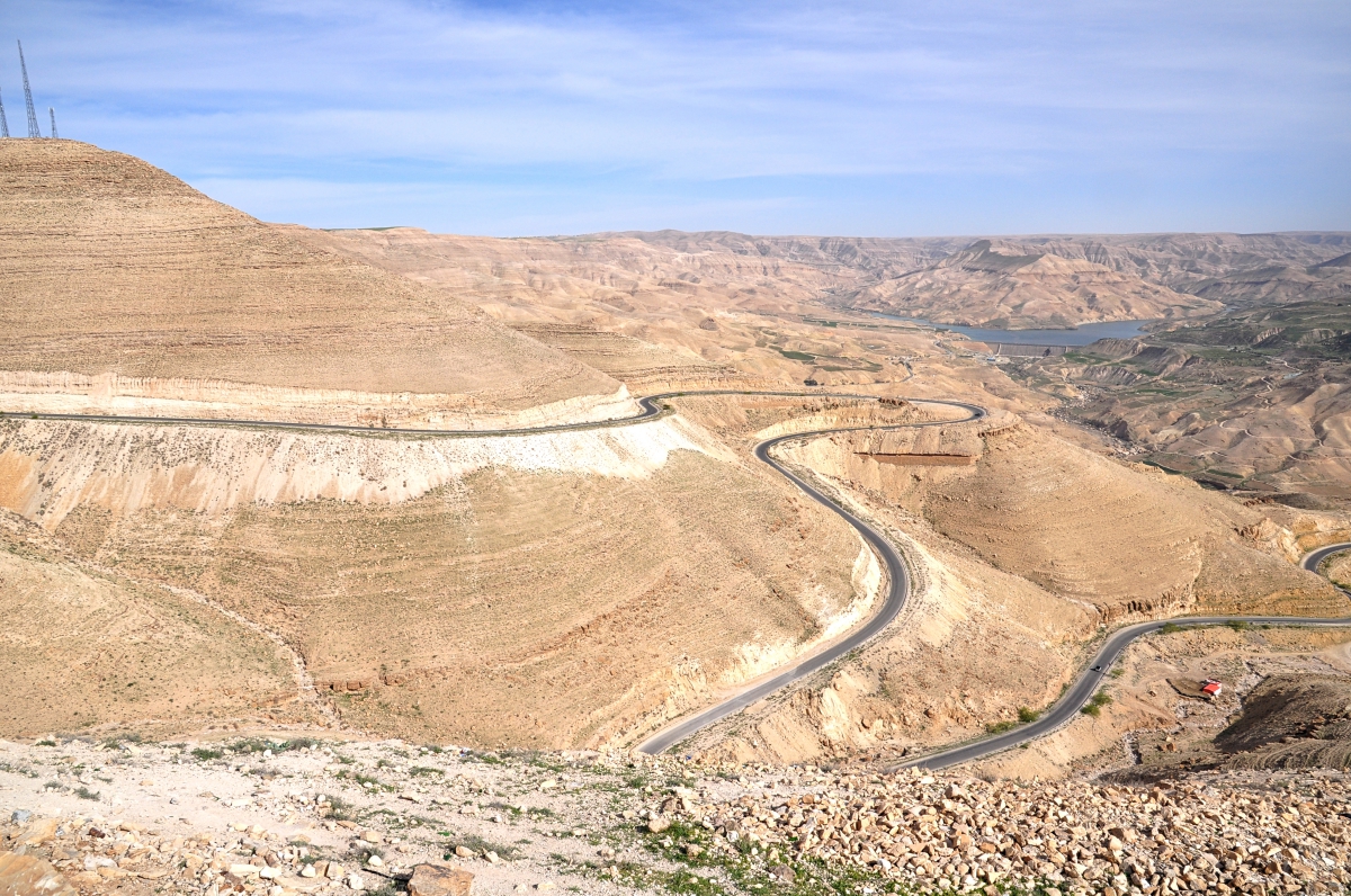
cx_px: 676
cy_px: 448
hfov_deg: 73.8
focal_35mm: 24
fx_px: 899
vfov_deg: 53.0
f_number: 10
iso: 200
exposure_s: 1/320
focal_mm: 16
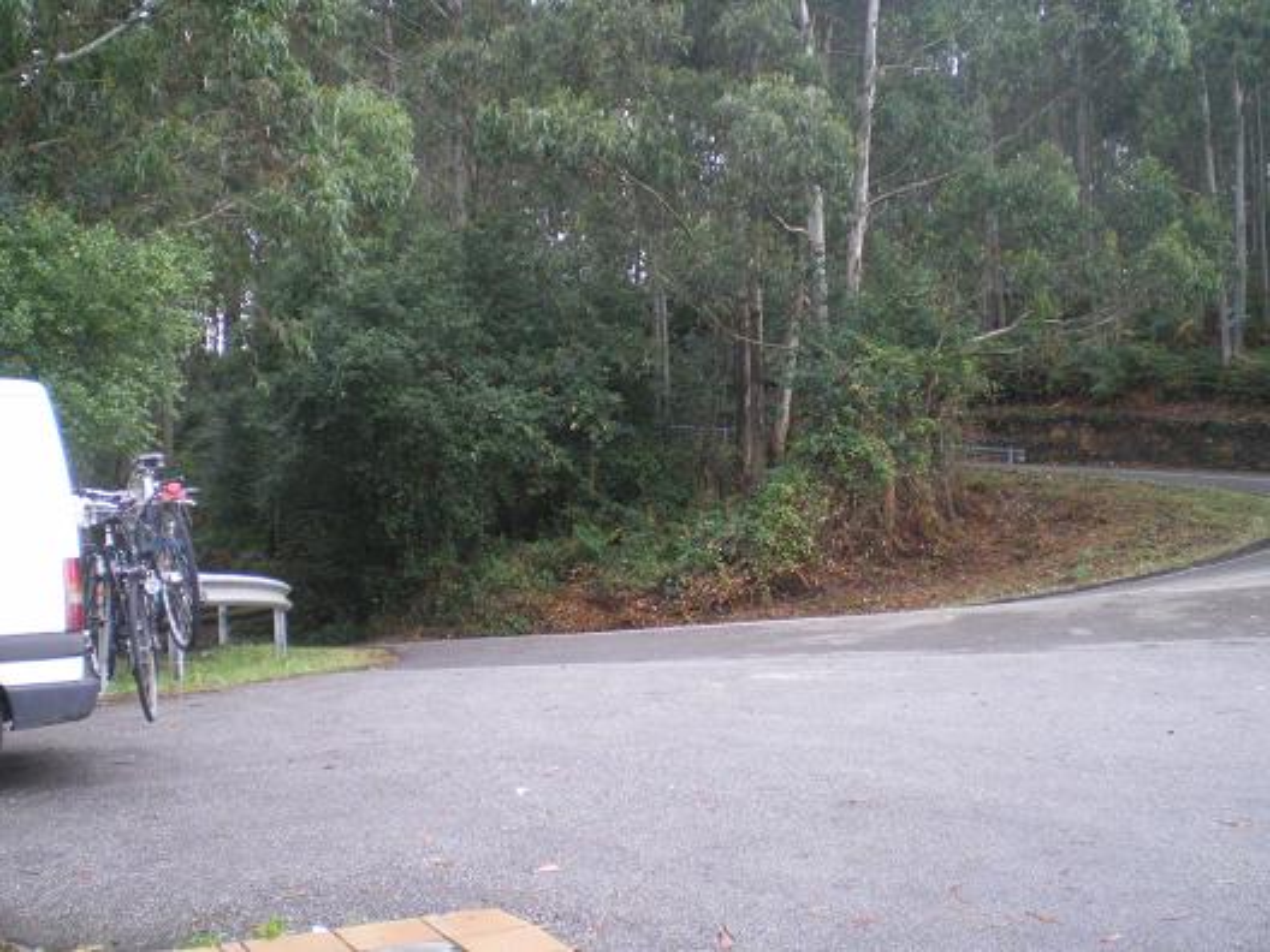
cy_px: 476
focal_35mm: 38
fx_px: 1394
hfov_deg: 49.0
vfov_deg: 37.7
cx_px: 635
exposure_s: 1/50
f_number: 3.1
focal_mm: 6.3
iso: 400
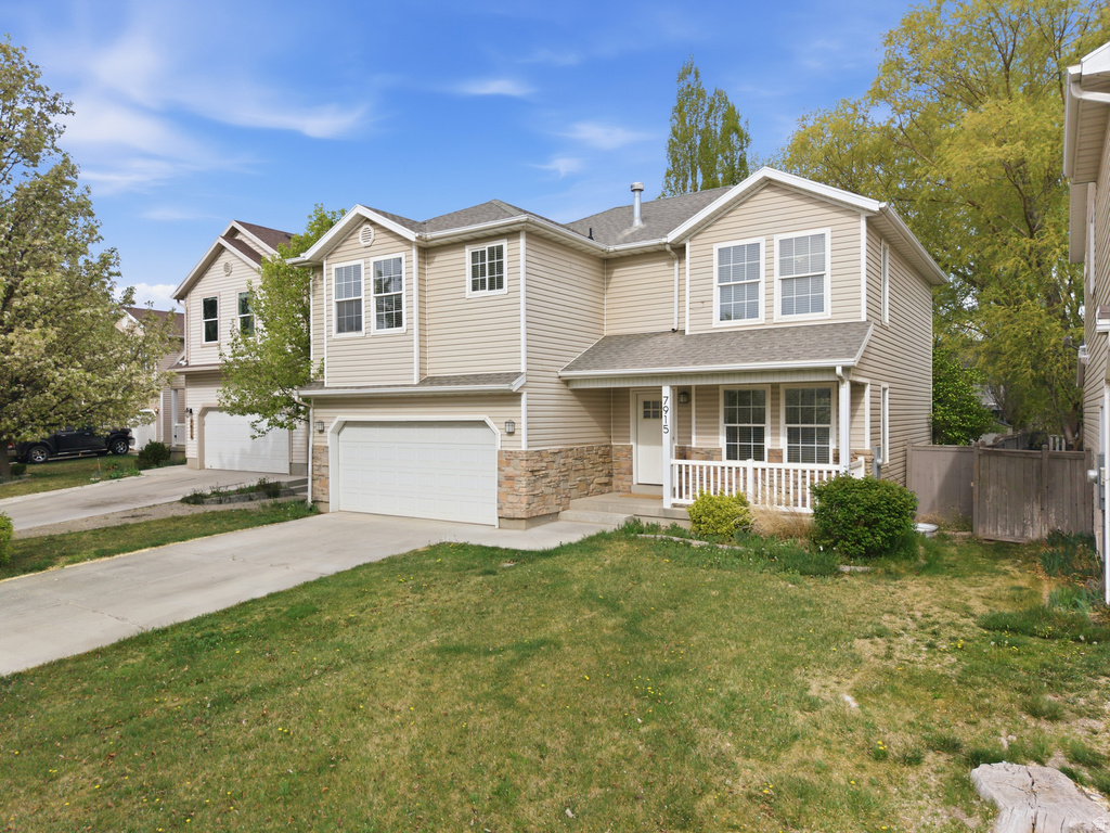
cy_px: 416
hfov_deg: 71.6
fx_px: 770
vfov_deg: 56.8
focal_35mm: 24
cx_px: 555
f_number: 1.8
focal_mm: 8.7
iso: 290
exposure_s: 1/5000
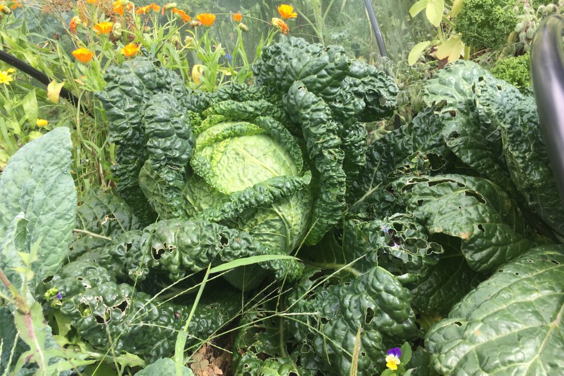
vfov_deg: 42.3
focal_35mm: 31
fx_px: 486
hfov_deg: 60.3
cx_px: 283
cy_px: 180
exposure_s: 1/299
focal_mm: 4.15
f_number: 2.2
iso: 25
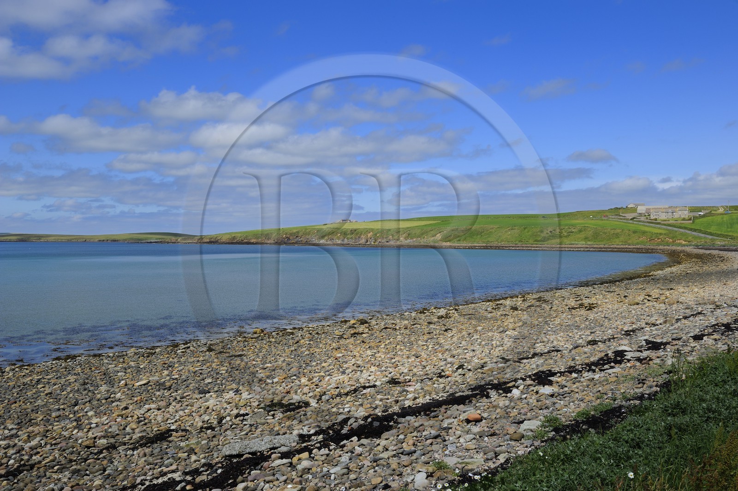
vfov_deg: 41.0
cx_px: 369
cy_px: 246
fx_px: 655
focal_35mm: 32
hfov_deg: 58.8
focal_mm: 32
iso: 200
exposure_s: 1/200
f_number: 13
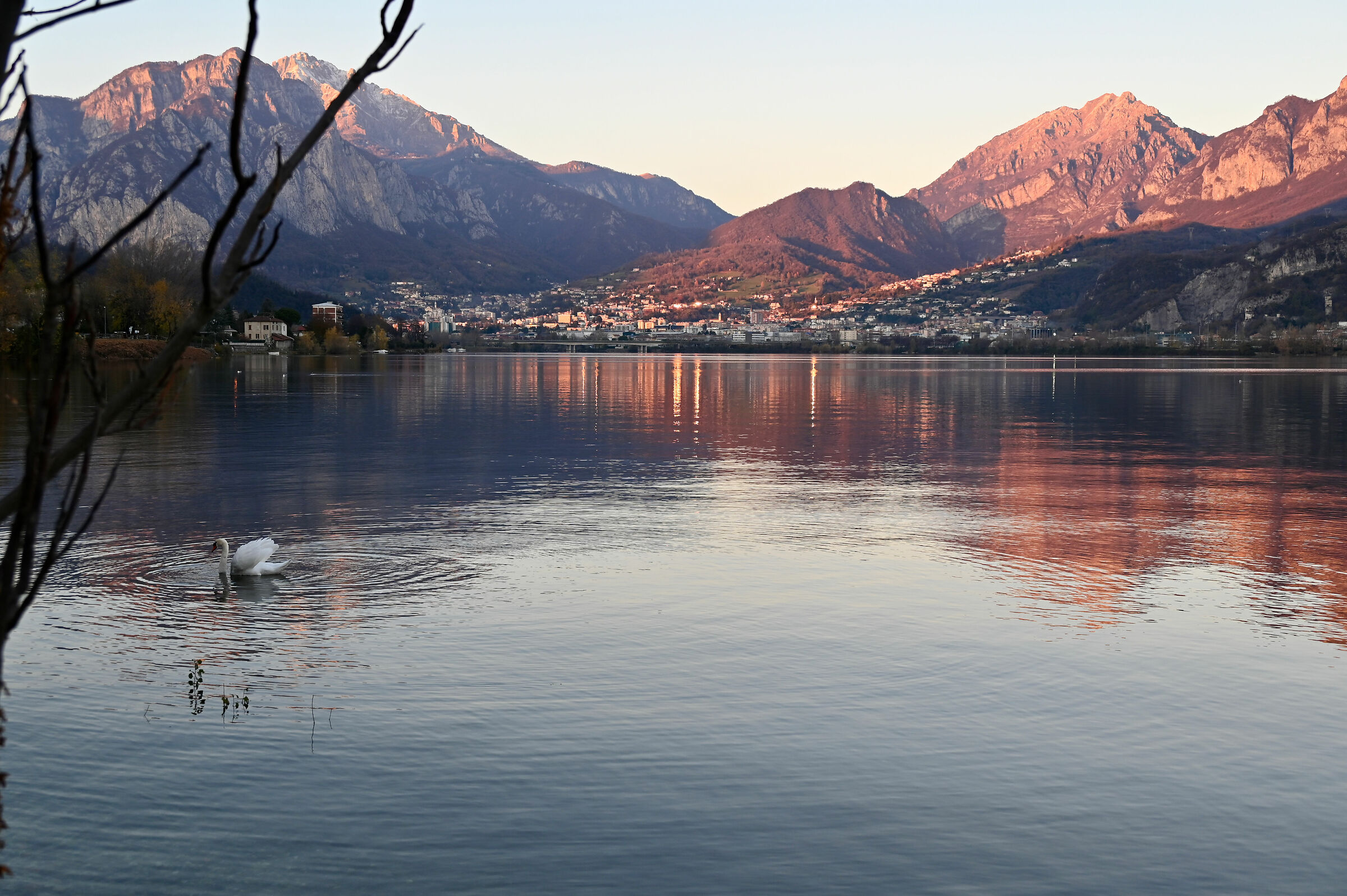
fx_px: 1533
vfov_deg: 32.6
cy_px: 448
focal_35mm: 41
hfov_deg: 47.4
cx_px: 674
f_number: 5
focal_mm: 41
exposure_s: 1/200
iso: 400
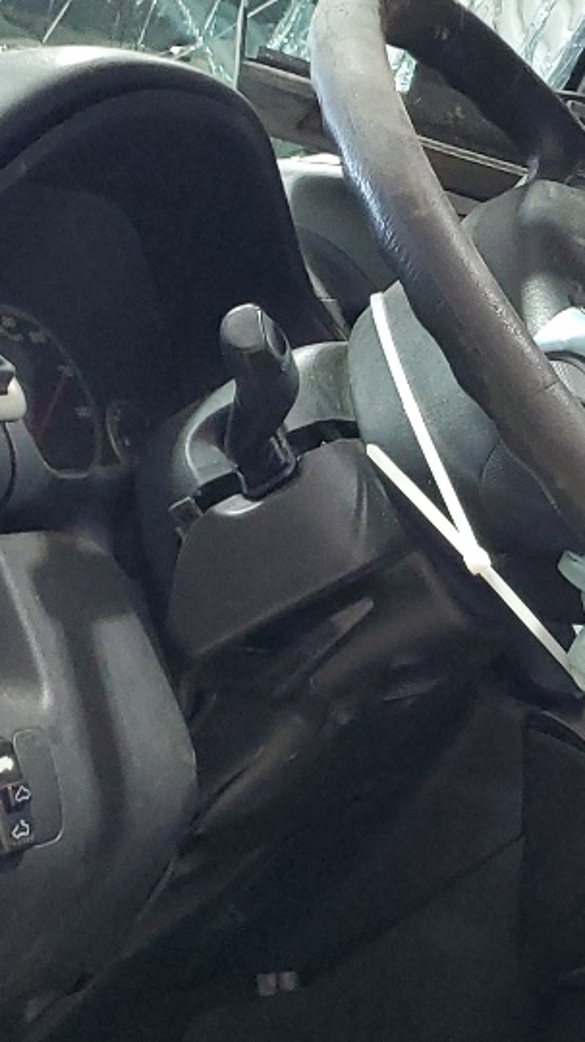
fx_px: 2321
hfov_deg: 13.1
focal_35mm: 84
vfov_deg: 25.1
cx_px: 1012
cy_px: 722
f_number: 1.5
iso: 158
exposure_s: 1/60.2
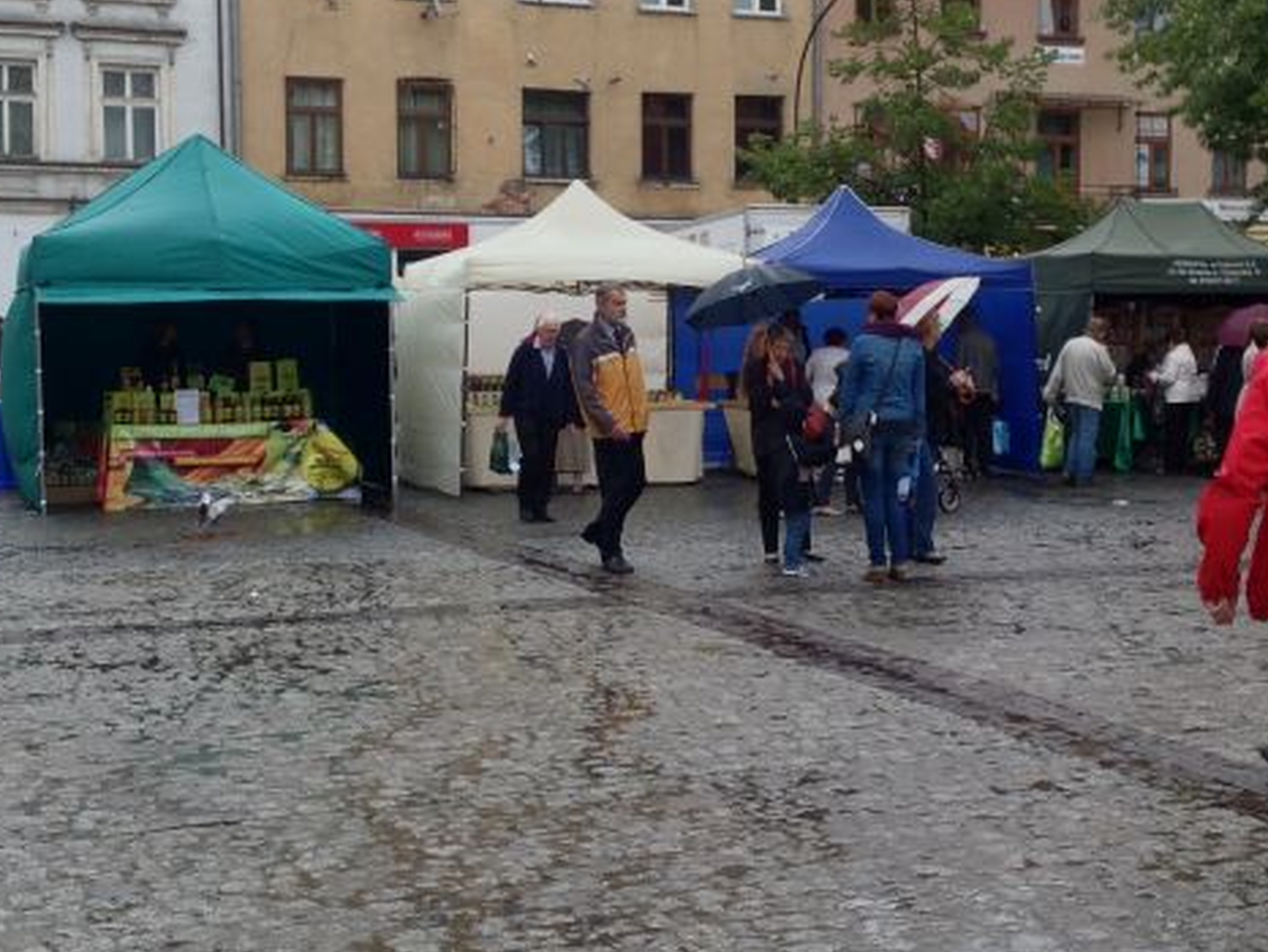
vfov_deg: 24.4
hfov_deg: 32.1
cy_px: 397
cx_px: 743
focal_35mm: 60
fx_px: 2199
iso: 50
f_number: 2.4
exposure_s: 1/272
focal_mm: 4.28
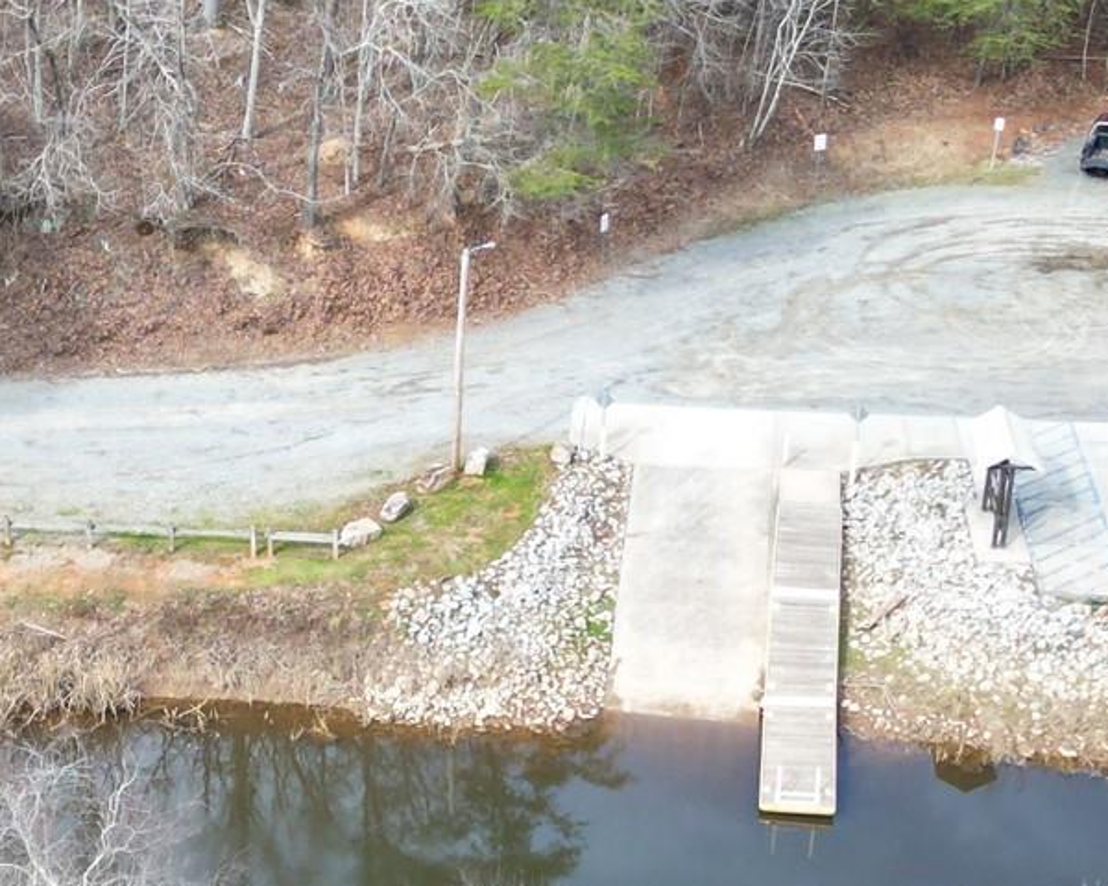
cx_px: 323
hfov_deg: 23.7
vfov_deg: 18.9
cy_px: 796
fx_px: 2623
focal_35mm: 80
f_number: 1.7
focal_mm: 6.72
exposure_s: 1/640
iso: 100
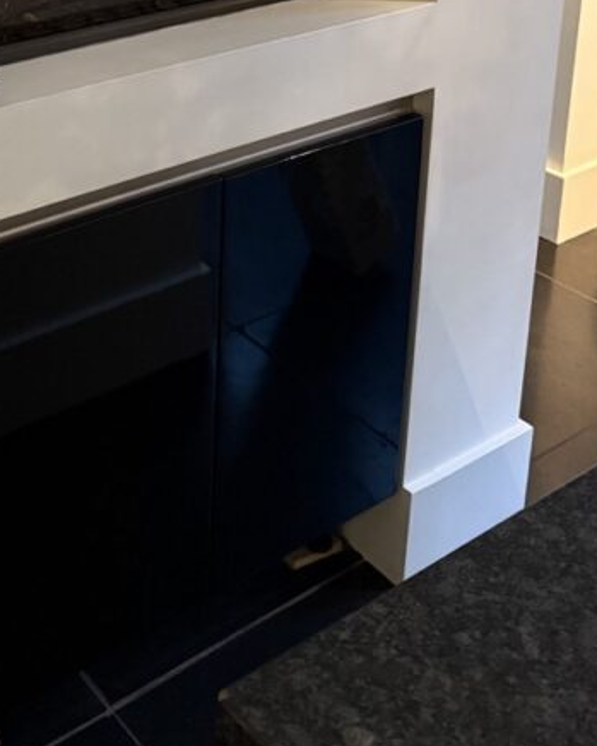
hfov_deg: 27.1
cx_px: 127
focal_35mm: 55
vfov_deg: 30.9
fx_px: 1214
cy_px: -51
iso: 800
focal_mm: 6.76
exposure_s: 1/33
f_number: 1.78
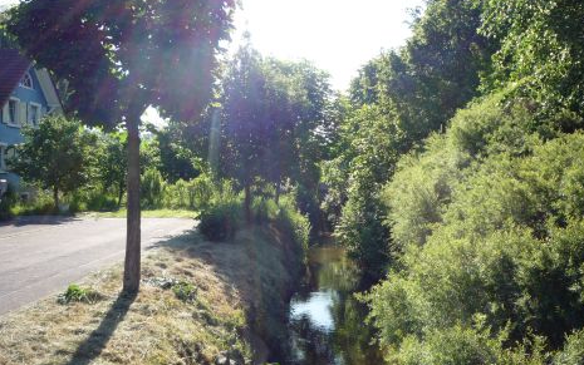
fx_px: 557
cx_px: 300
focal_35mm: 35
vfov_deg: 36.3
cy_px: 194
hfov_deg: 55.3
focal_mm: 5.2
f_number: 4
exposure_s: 1/250
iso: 100
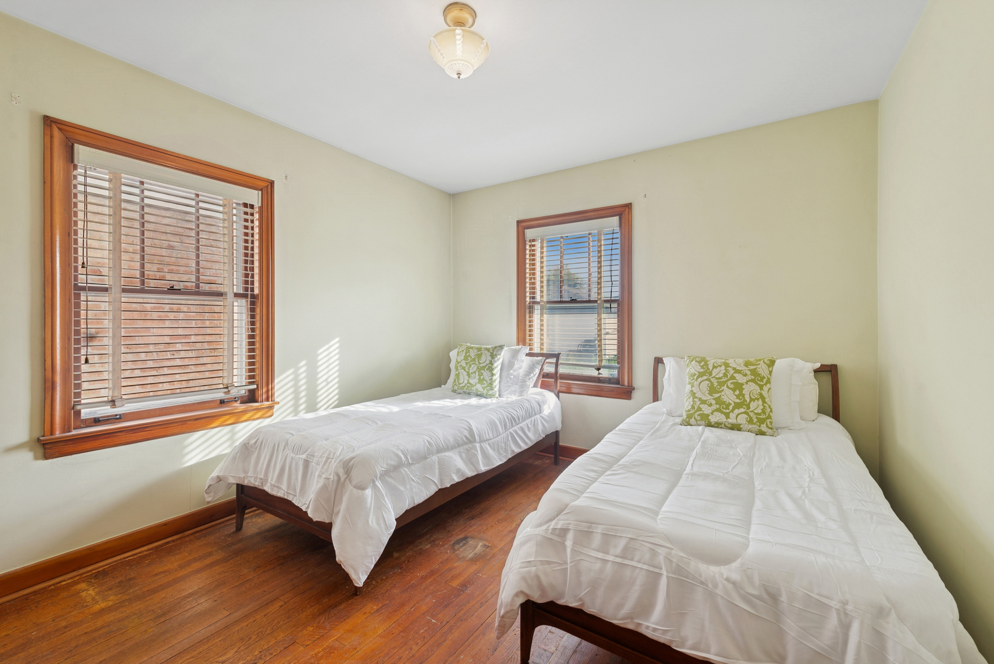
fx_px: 414
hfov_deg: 100.4
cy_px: 332
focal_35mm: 15
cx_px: 497
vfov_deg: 77.4
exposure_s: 1/25
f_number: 8
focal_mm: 15
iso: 200
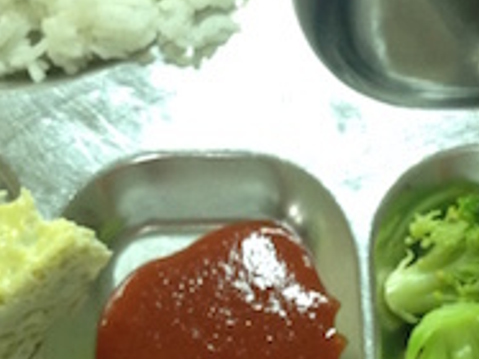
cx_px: 248
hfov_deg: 18.6
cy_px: 85
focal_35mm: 106
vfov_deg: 13.9
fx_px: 1466
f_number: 2.4
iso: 160
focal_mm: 4.12
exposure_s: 1/20
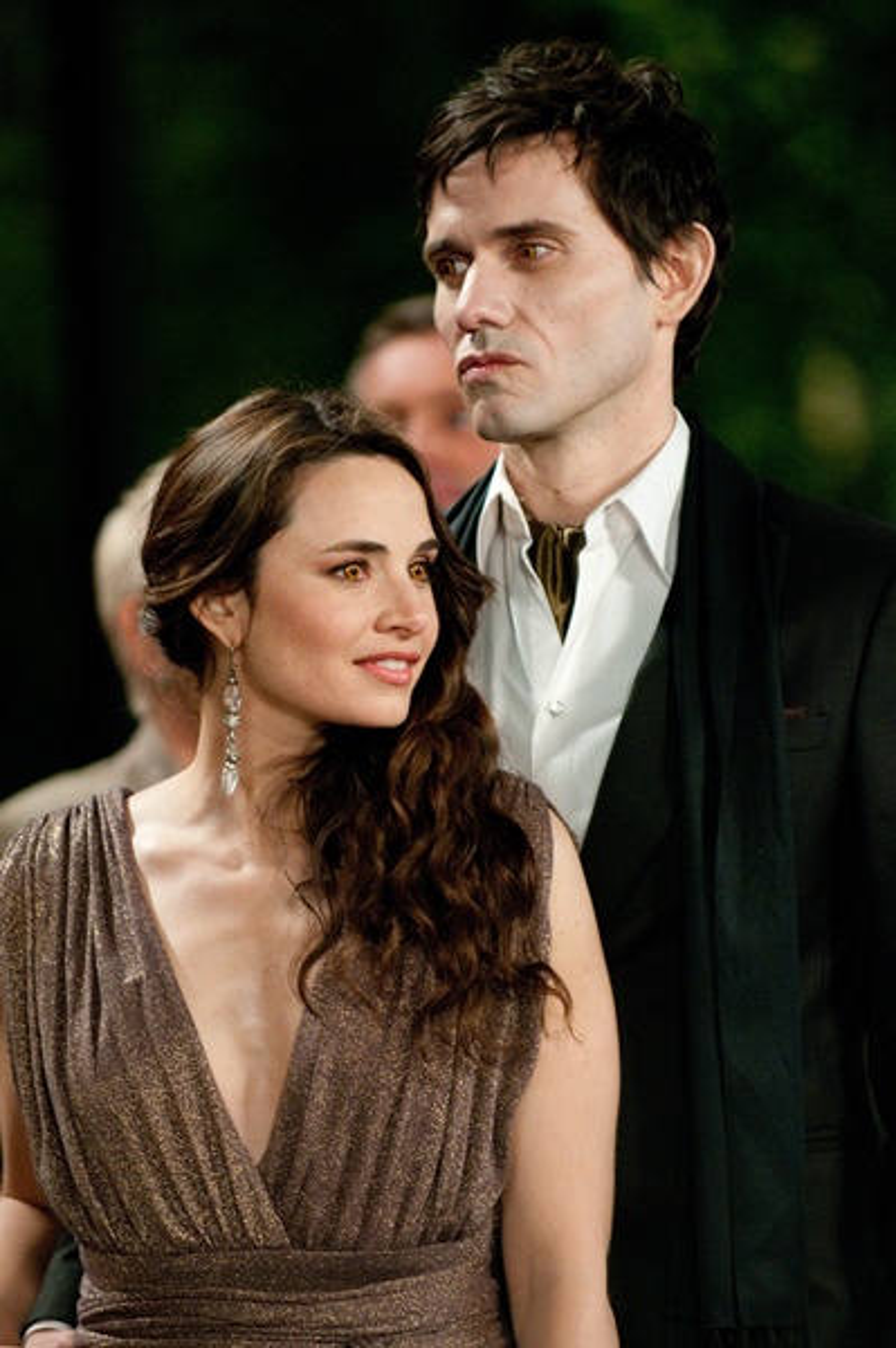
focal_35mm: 300
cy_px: 674
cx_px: 448
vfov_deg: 6.9
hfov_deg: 4.6
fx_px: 11219
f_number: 2.8
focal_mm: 200
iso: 800
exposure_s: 1/100
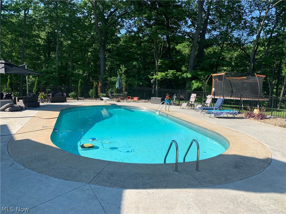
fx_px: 215
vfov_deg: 53.1
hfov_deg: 67.3
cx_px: 143
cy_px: 107
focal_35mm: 26
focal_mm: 4.25
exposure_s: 1/1387
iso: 25
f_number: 1.8
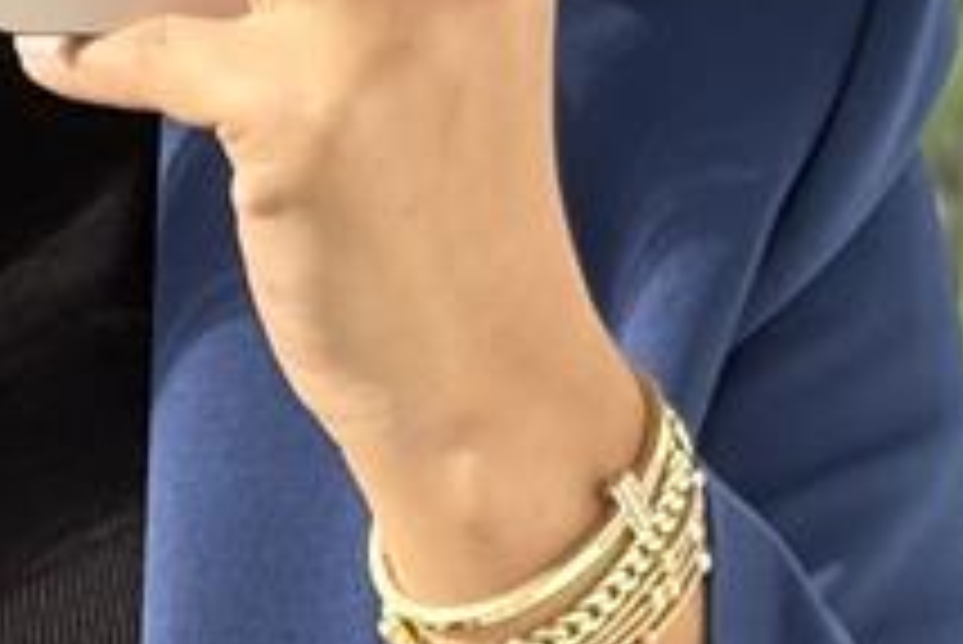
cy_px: 1142
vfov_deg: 4.4
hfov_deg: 6.6
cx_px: 148
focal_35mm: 311
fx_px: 8325
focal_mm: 6.76
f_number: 1.78
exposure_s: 1/675
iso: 80
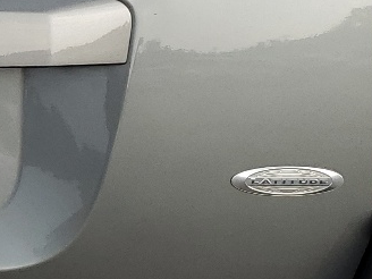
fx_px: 1365
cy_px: 96
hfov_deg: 14.4
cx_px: -196
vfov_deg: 11.7
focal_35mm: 127
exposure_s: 1/500
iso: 50
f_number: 1.5
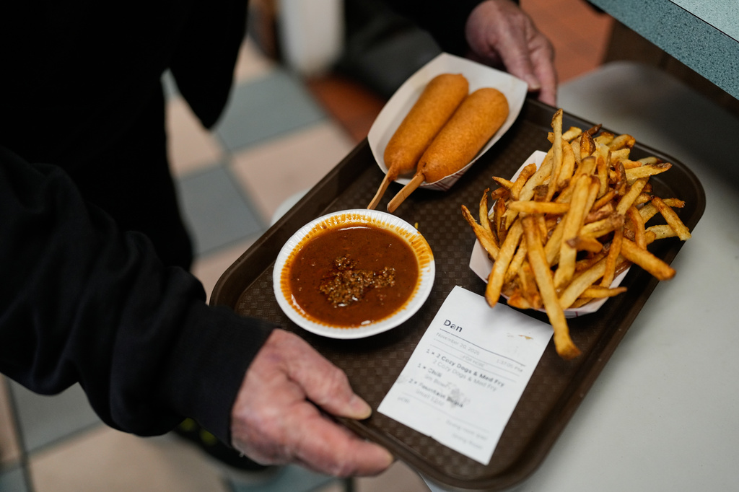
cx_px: 370
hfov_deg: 54.4
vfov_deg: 37.8
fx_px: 718
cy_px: 246
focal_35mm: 35
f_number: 1.8
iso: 1600
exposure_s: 1/640
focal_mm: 35
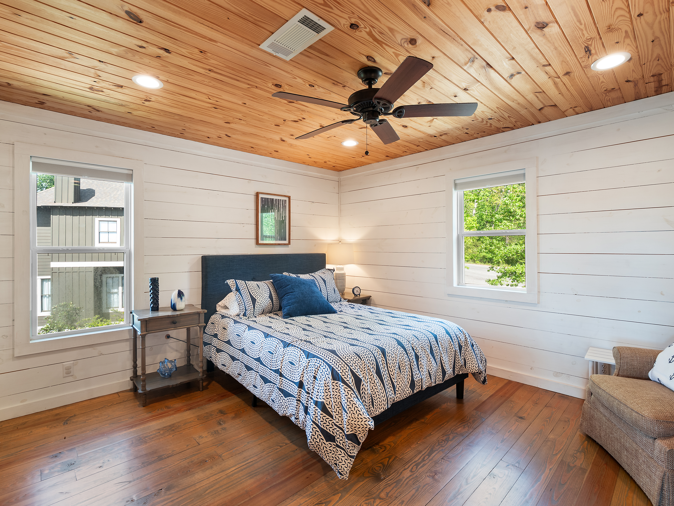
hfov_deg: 94.5
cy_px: 253
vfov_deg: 78.1
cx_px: 337
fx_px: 312
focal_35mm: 16
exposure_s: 1/6
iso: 200
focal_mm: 8
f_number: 5.6
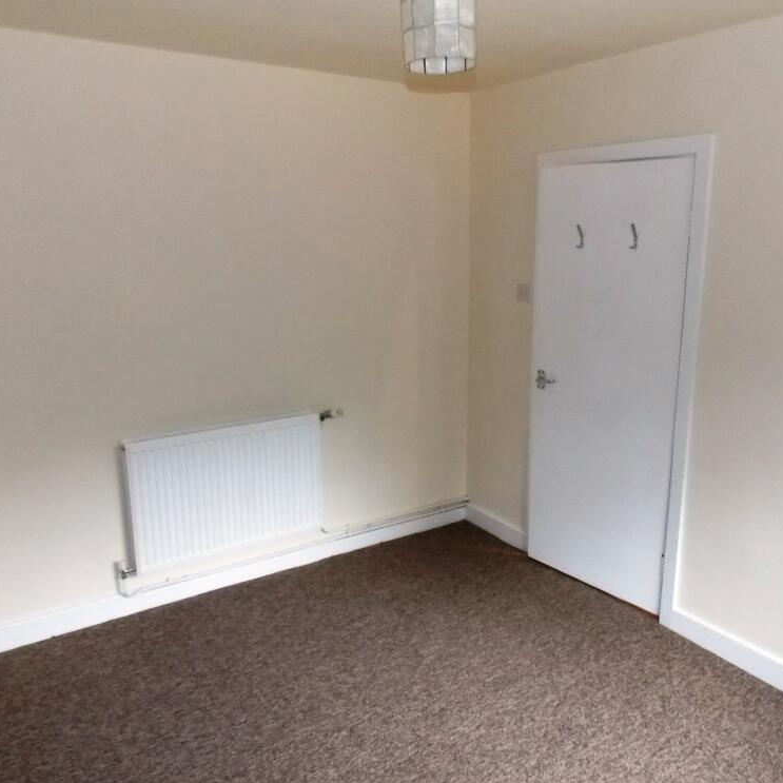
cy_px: 388
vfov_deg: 57.3
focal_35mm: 28
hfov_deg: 57.3
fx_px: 717
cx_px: 417
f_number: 3.1
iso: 320
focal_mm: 4
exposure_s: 1/30
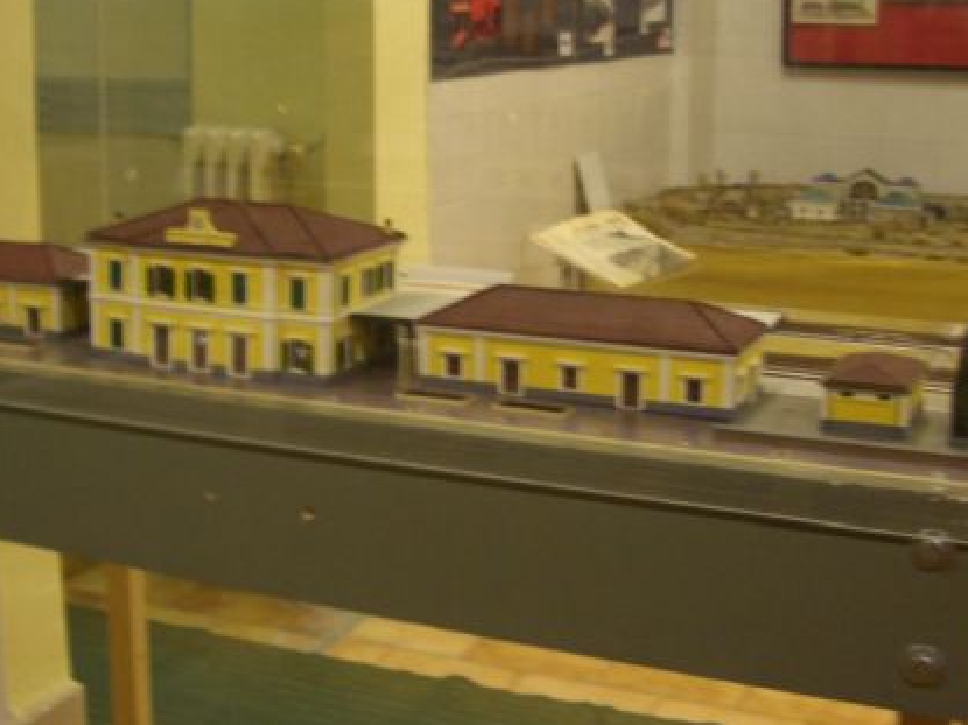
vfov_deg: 26.9
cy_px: 245
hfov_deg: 35.4
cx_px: 390
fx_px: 1510
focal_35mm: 54
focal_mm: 5.8
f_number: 2.6
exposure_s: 1/10
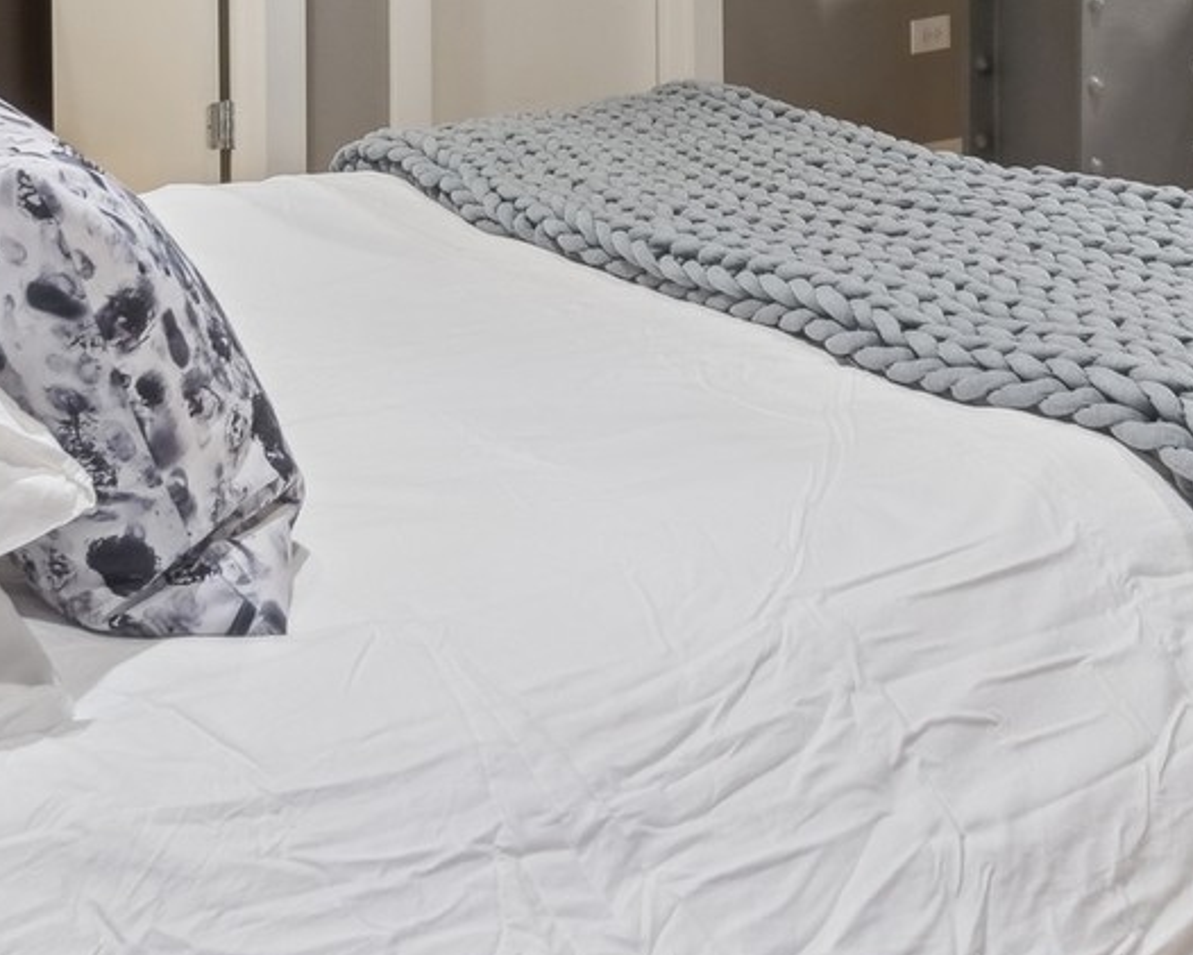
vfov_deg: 25.6
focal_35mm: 52
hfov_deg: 35.8
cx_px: 737
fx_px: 1836
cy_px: -236
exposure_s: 1/4
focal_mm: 12
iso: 200
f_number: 8
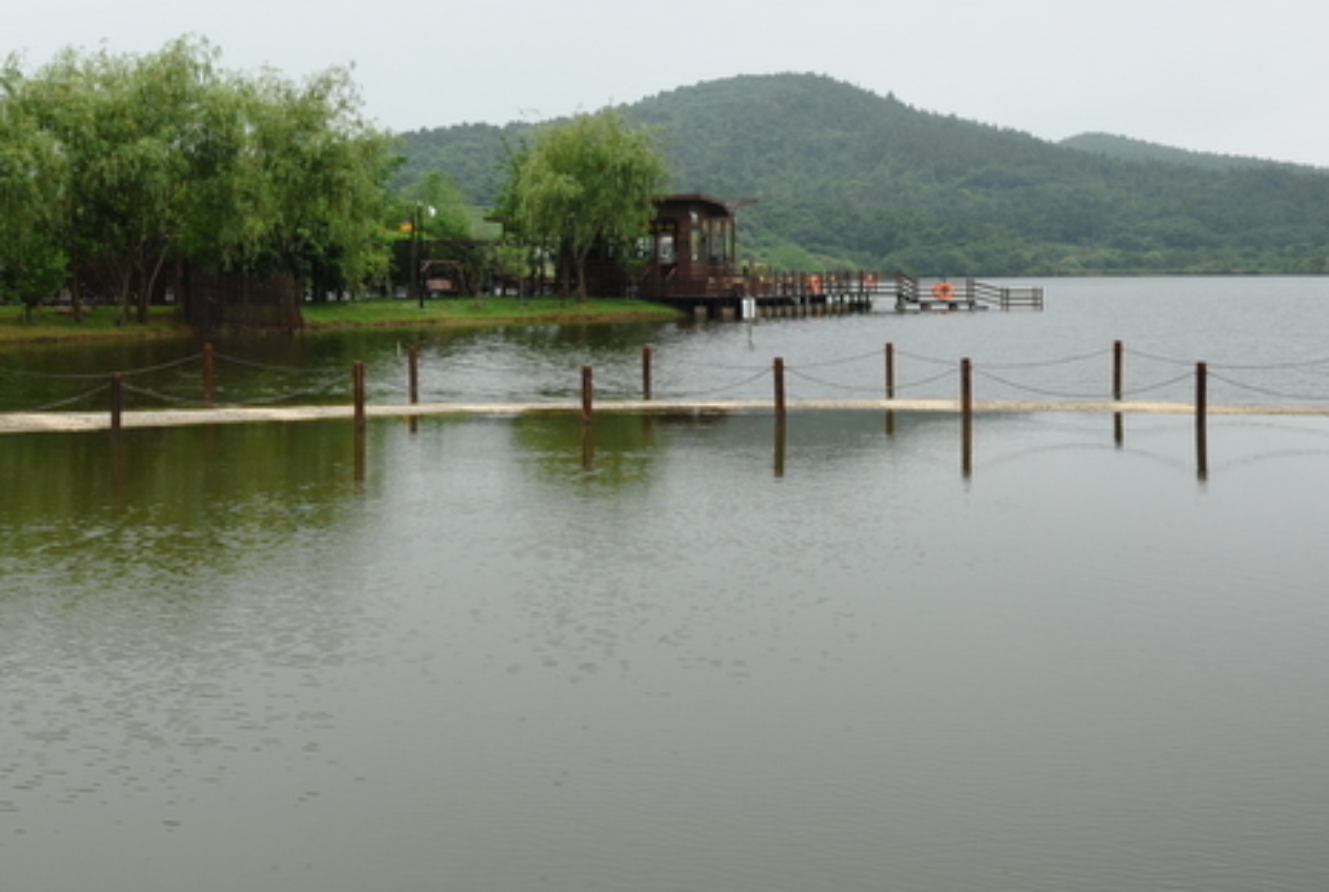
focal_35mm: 43
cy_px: 300
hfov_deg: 43.7
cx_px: 317
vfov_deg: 31.1
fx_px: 1590
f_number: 13
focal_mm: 25
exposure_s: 1/80
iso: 200
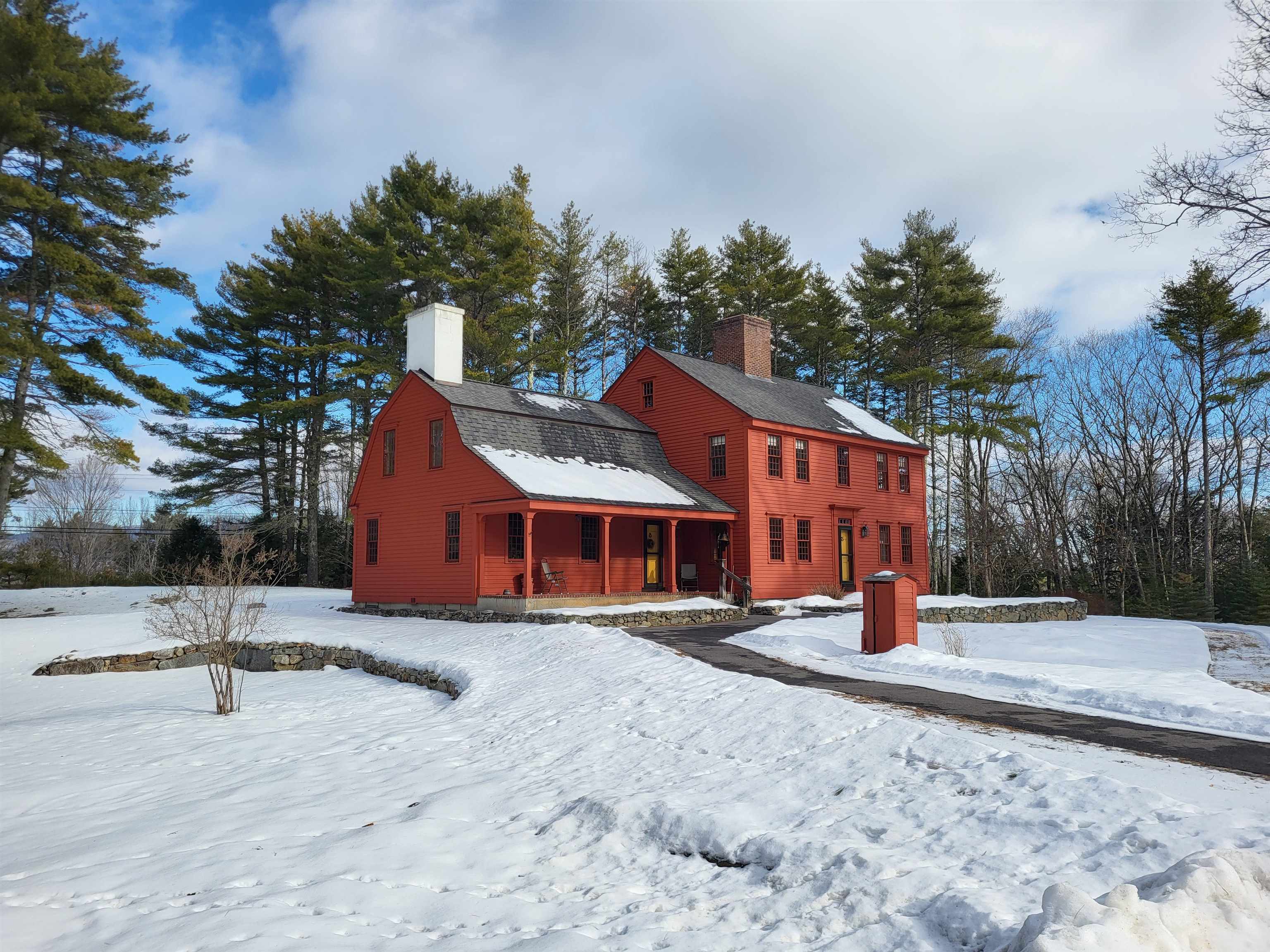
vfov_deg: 53.1
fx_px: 954
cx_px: 635
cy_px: 476
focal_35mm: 26
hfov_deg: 67.3
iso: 40
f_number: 1.8
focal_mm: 5.4
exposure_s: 1/1994
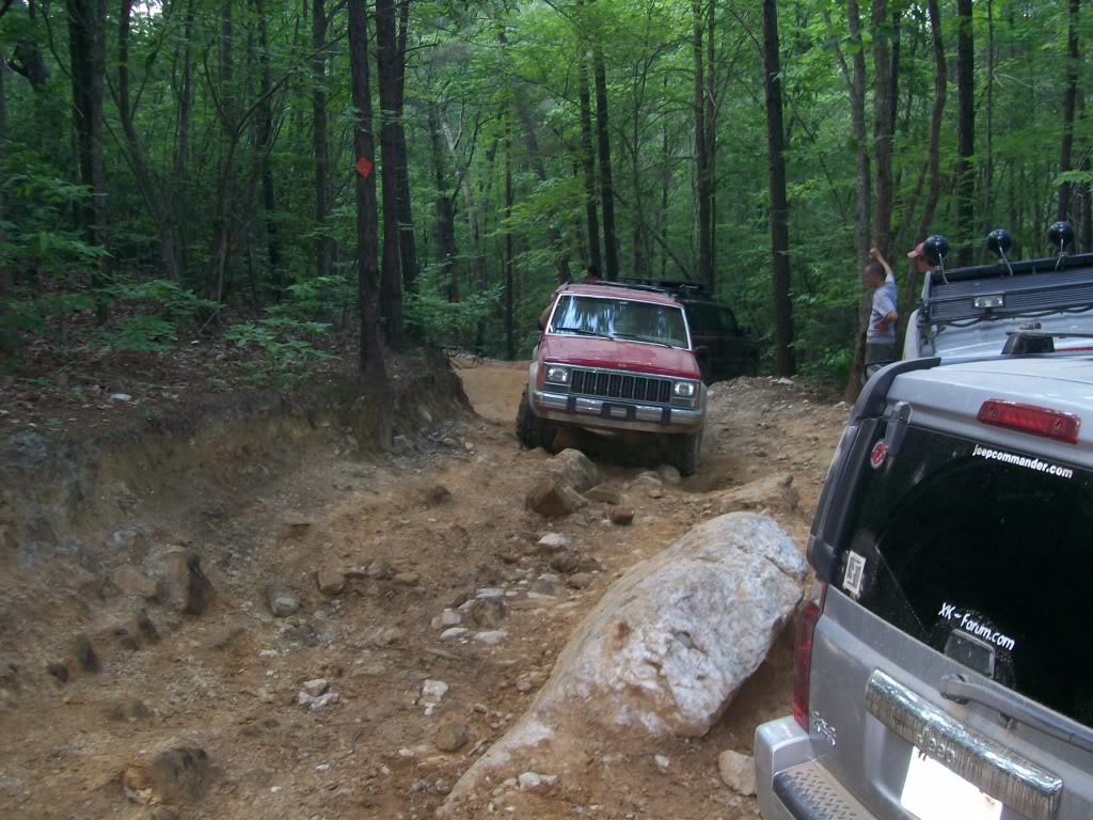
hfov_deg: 51.4
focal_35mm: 36
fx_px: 1137
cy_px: 410
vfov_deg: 39.7
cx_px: 546
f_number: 2.7
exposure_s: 1/64
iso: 80
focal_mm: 6
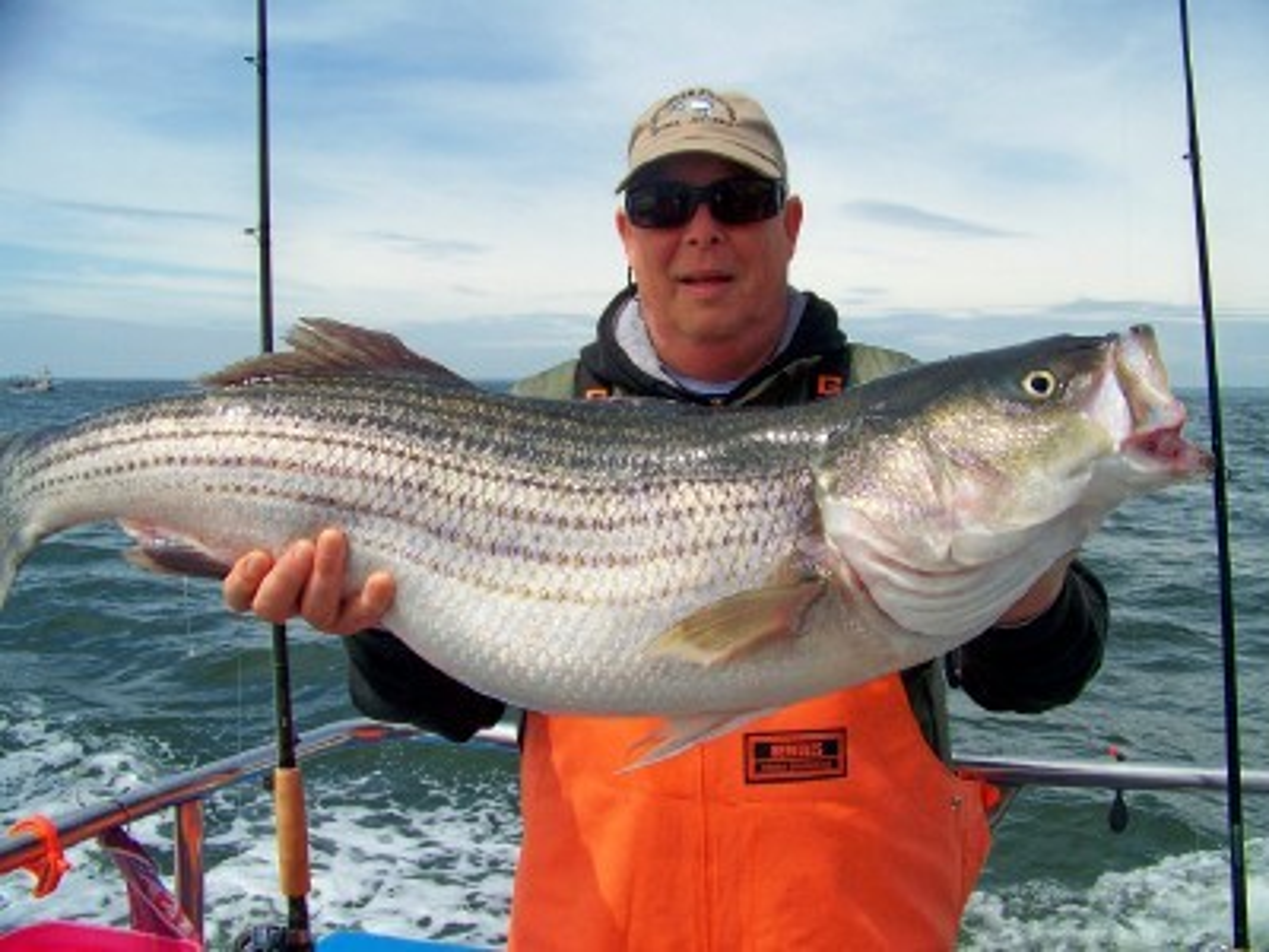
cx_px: 634
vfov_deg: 39.7
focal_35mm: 36
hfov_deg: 51.4
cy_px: 476
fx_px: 1320
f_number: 4
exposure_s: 1/640
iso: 64
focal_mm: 5.85
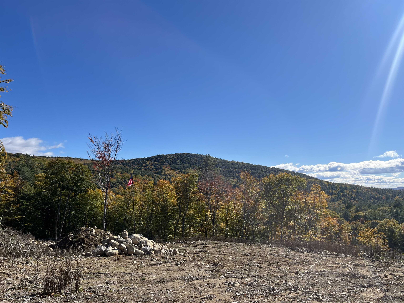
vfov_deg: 53.1
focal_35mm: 26
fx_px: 303
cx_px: 202
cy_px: 152
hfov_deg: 67.3
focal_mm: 5.1
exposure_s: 1/5319
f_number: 1.6
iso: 50
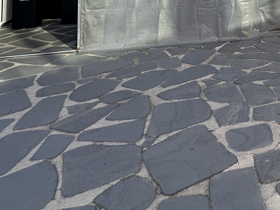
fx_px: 372
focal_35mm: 46
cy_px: -97
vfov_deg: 24.9
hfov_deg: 34.3
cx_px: 323
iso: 40
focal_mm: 2.22
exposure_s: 1/262
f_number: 2.2
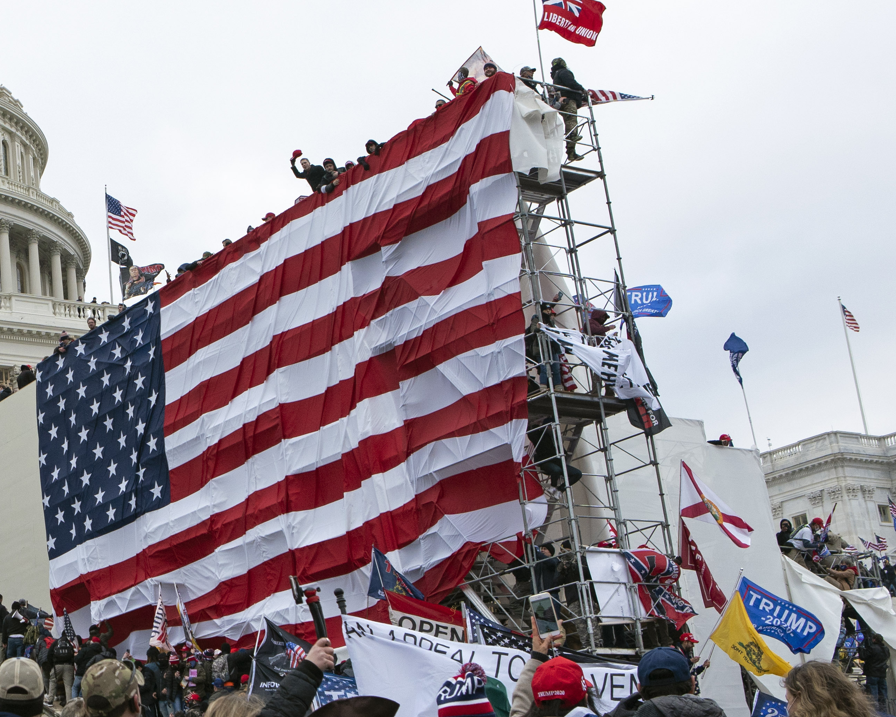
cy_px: 328
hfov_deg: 25.6
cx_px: -26
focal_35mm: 70
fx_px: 1856
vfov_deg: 21.8
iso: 1000
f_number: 8
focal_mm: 32
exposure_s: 1/400
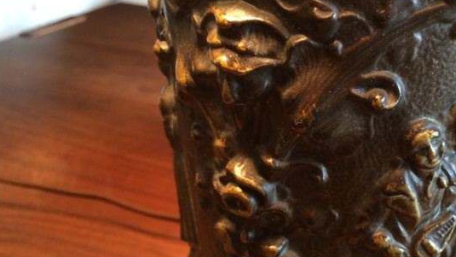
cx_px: 338
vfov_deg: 21.8
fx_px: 665
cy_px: 171
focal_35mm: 55
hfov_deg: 37.0
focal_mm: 4.12
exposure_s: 1/30
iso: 125
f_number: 2.2
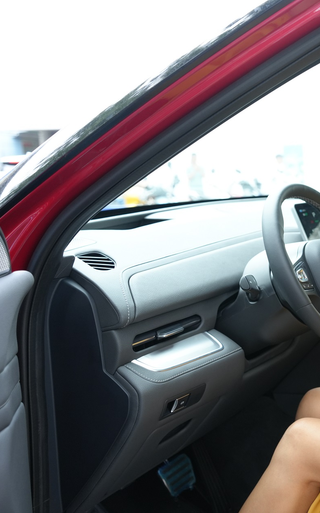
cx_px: 368
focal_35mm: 42
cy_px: 254
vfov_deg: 47.2
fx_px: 586
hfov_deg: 27.4
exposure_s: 1/160
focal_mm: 27
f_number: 3.2
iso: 1000
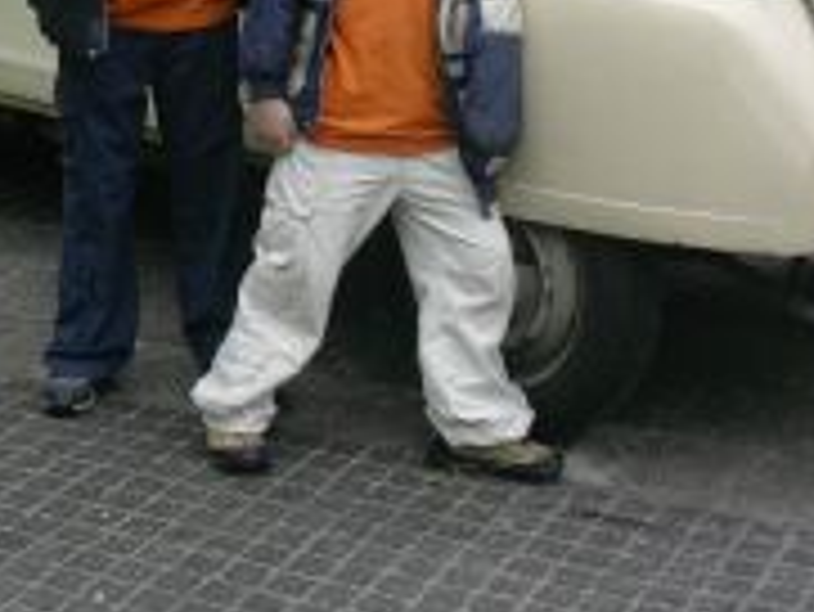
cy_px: -4
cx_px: 229
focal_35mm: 98
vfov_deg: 14.8
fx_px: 2306
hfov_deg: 19.9
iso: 70
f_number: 2.9
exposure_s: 1/209
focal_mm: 6.7
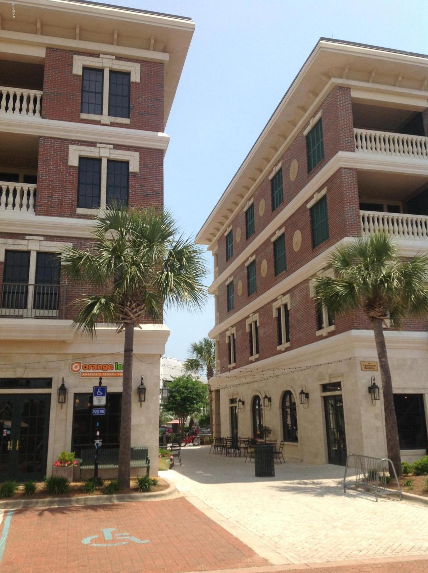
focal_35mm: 35
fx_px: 579
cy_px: 286
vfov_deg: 52.7
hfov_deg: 40.6
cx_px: 214
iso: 50
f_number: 2.4
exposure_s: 1/1779
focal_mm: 4.28
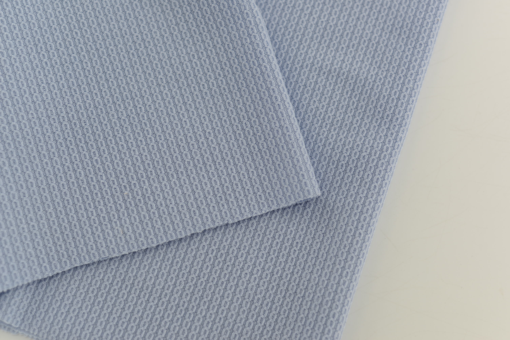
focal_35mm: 50
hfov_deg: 39.6
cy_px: 170
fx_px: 709
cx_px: 255
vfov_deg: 27.0
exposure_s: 1/160
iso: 100
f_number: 3.5
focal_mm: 50
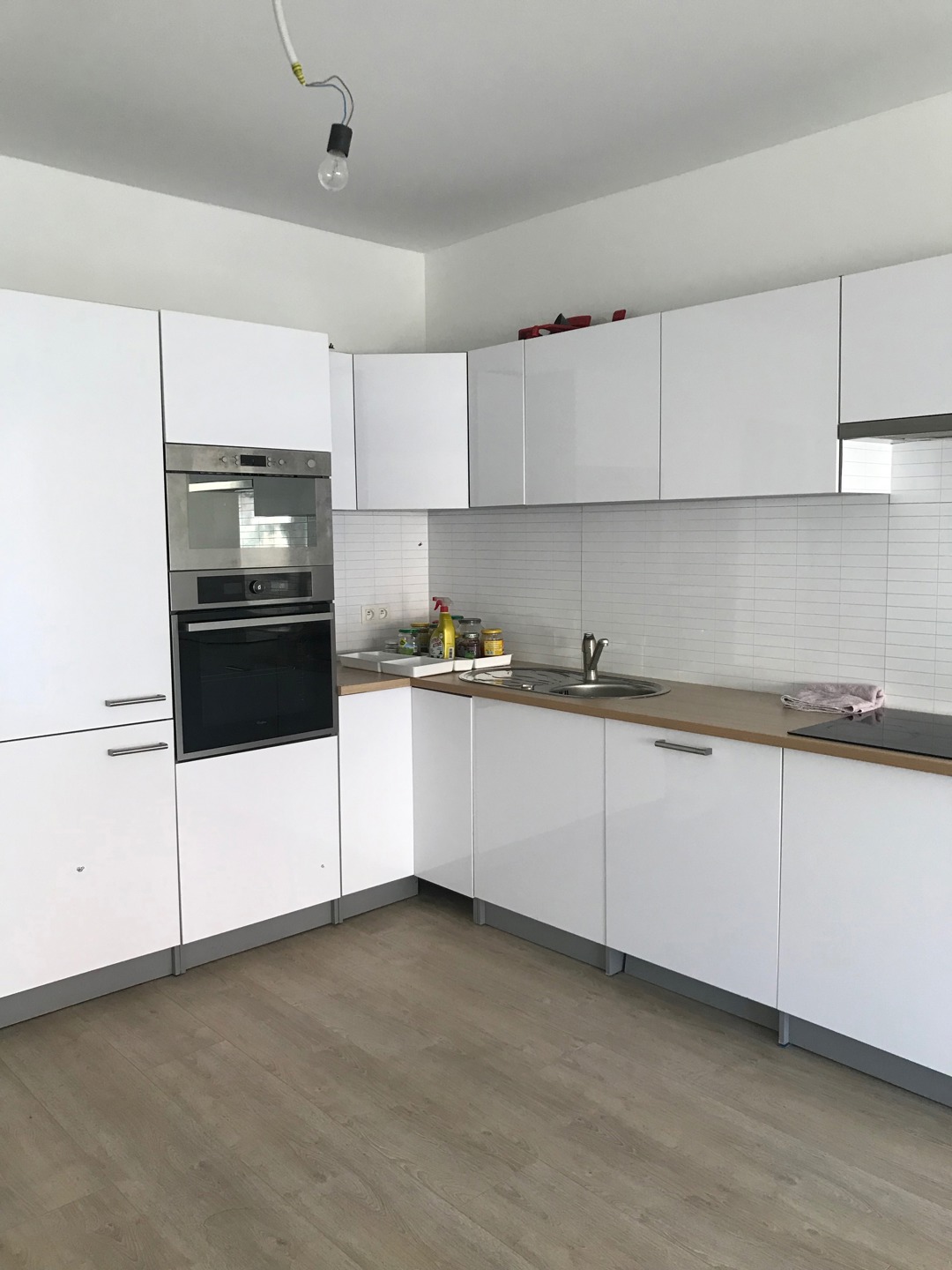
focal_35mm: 28
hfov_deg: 49.7
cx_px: 476
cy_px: 635
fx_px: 1027
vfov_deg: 63.4
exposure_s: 1/33
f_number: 1.8
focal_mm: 3.99
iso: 32
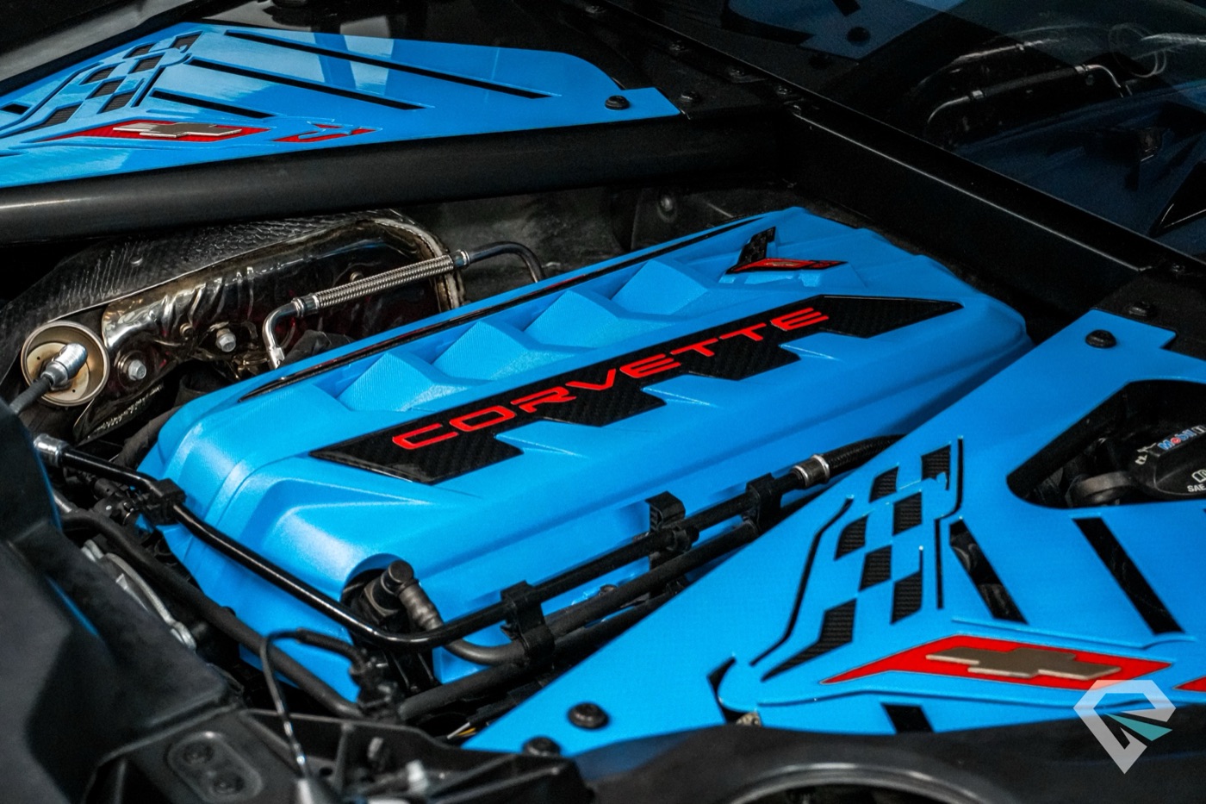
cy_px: 402
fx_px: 2512
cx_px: 603
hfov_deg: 27.0
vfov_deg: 18.2
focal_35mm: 75
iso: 6400
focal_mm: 50
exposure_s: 1/40
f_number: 7.1
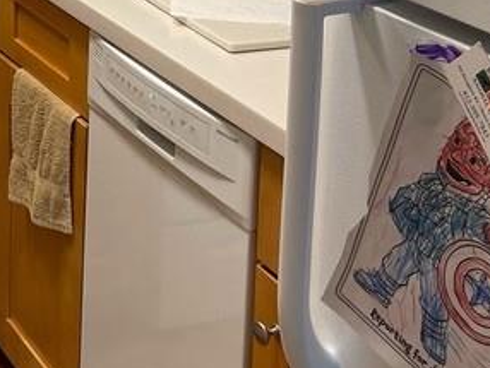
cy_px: -185
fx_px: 1318
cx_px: -170
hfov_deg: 19.3
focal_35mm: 93
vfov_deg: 14.8
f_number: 1.6
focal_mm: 5.1
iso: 100
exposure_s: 1/60
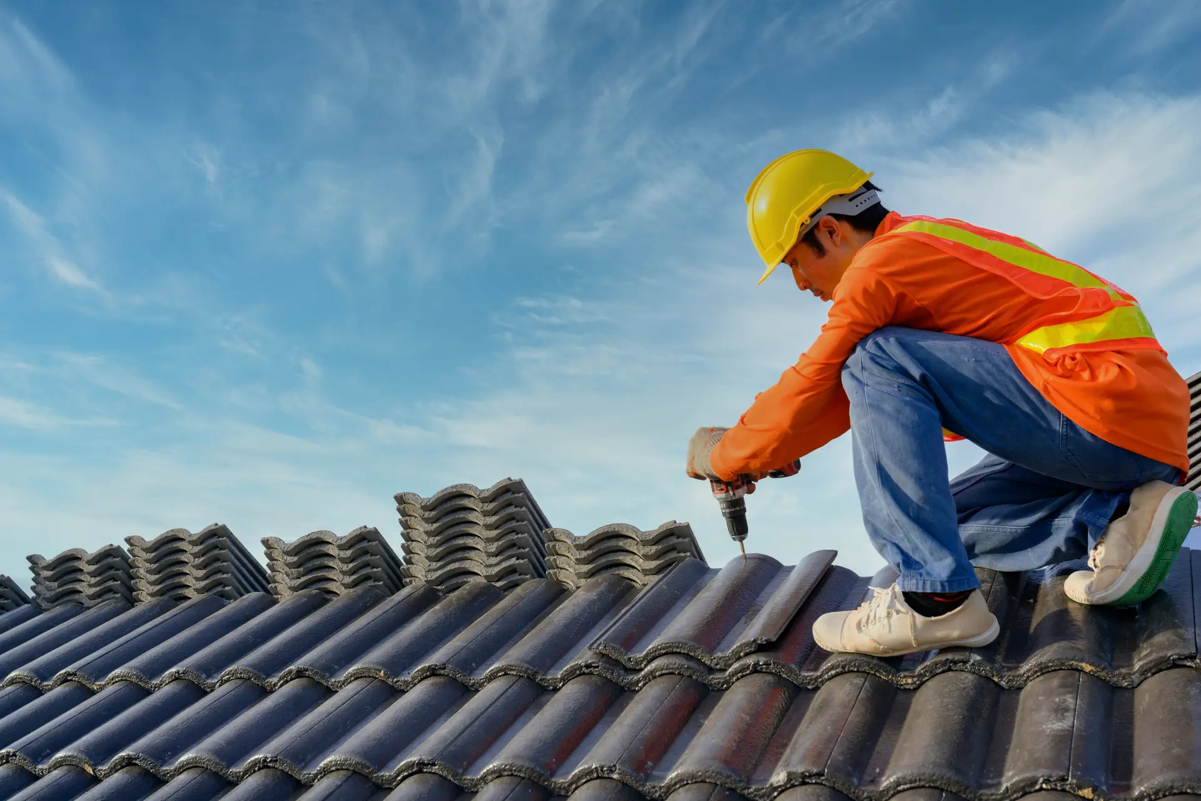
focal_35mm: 36
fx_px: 1201
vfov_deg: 36.9
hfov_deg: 53.1
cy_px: 400
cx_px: 600
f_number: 5.6
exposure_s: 1/250
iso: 100
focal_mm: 36
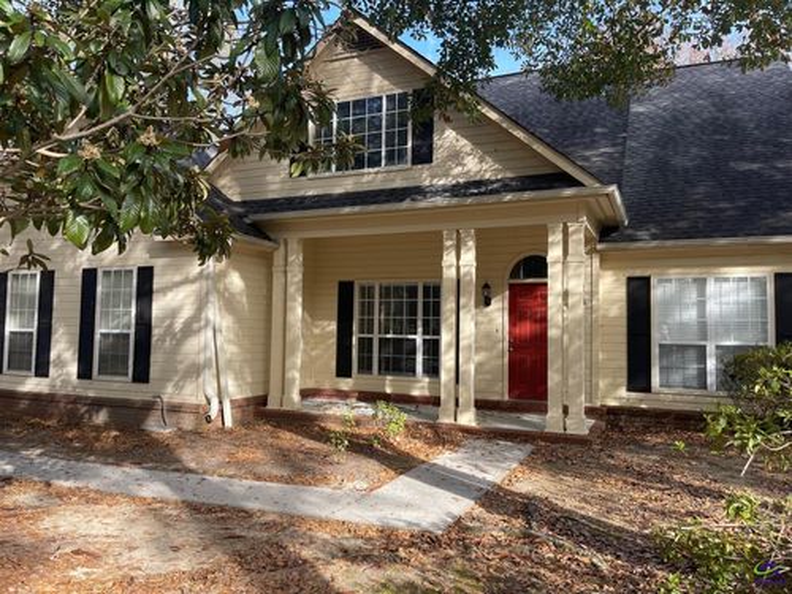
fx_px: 595
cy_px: 297
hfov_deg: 67.3
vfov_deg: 53.1
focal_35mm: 26
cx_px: 396
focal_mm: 5.1
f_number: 1.6
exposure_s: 1/596
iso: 32
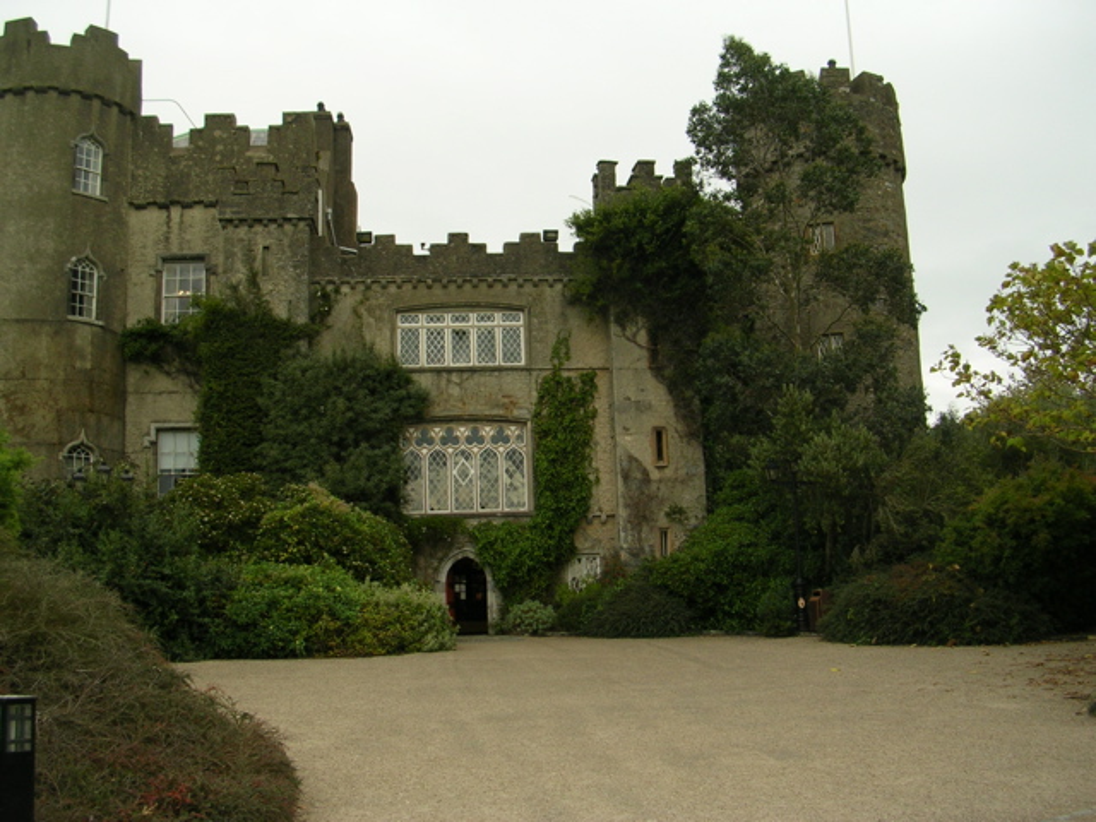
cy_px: 411
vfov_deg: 37.7
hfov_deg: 49.0
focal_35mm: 38
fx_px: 1203
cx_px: 548
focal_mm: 5.8
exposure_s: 1/250
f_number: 2.8
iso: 50
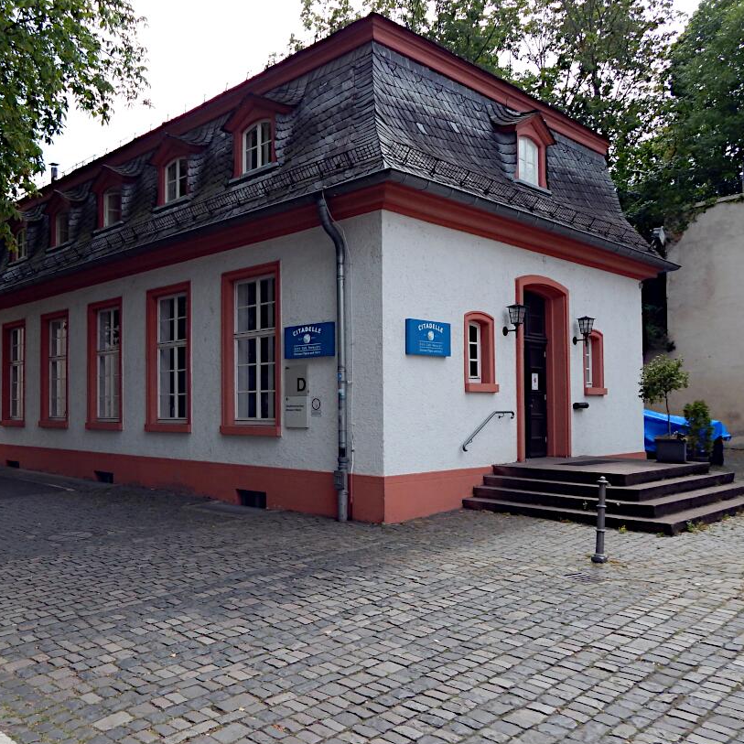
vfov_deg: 54.0
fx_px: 729
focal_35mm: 30
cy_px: 390
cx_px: 246
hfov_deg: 53.0
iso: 125
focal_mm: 4
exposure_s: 1/800
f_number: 3
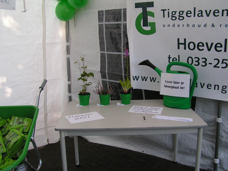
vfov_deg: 37.7
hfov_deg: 49.0
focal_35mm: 38
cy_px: 86
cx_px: 114
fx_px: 250
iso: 50
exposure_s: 1/80
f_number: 4
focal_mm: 5.8
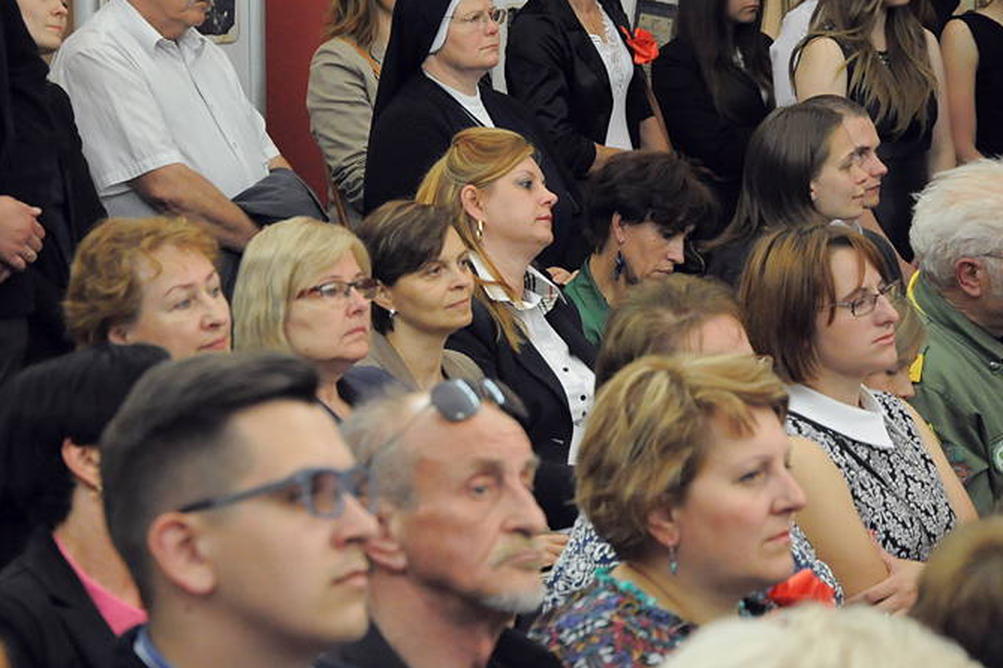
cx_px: 513
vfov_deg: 9.6
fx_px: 3972
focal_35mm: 143
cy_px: 266
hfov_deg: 14.4
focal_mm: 75
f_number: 5.6
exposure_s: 1/80
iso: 2500
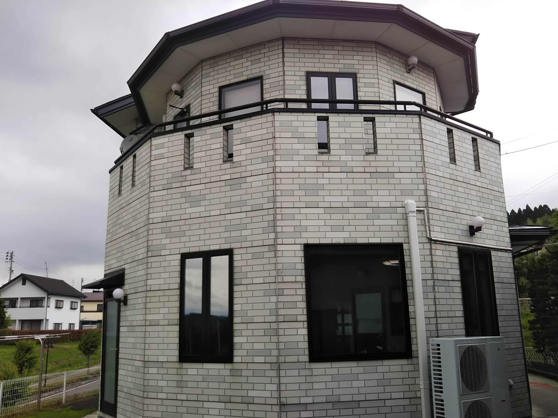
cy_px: 209
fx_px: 484
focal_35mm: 30
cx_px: 279
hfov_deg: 60.0
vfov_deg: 46.8
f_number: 2.2
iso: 20
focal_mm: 4
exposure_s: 1/456
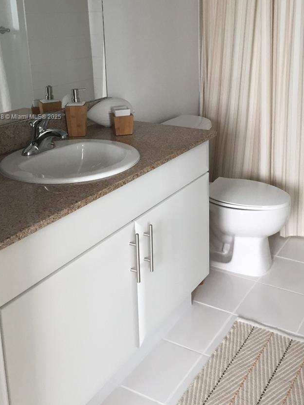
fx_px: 492
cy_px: 117
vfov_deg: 43.8
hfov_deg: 34.1
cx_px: 192
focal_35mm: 42
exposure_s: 1/30
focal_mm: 4.15
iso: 32
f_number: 2.2
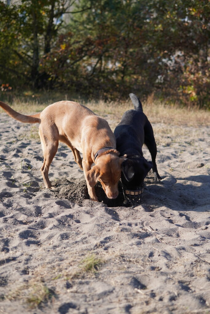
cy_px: 157
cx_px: 105
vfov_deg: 43.6
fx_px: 394
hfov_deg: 29.9
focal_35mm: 45
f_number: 2.2
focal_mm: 30
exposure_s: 1/3200
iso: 250
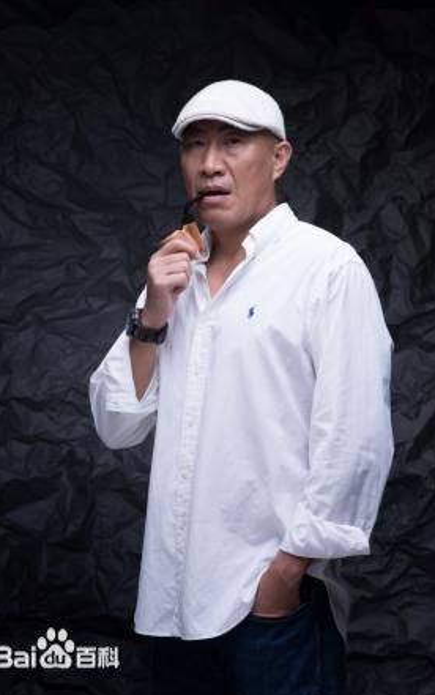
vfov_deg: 23.5
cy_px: 351
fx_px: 1668
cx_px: 207
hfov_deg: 14.9
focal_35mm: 88
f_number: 10
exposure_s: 1/125
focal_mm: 85
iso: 100
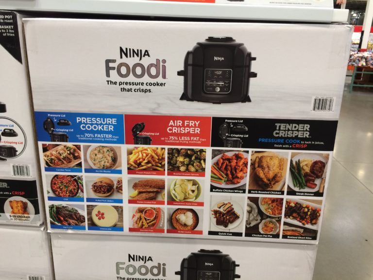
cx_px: 186
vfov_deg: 48.2
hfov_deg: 61.7
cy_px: 140
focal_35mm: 29
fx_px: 312
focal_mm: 4.15
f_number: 2.2
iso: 64
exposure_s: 1/30
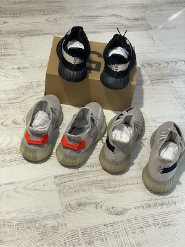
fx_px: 371
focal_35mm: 52
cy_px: 124
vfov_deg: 36.8
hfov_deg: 28.0
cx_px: 92
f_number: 2
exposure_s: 1/100
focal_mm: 6
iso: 64
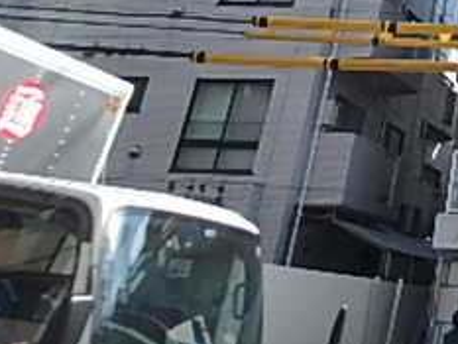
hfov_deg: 24.3
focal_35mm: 63
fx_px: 834
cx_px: 680
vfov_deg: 20.2
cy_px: -164
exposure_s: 1/640
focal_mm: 3.7
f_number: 3.5
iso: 125
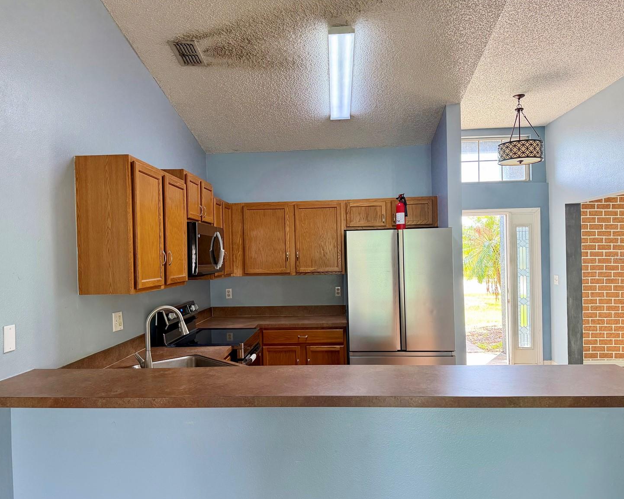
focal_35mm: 26
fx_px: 480
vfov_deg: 54.9
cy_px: 258
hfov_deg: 66.0
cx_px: 305
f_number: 1.78
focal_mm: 6.76
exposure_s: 1/60
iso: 250
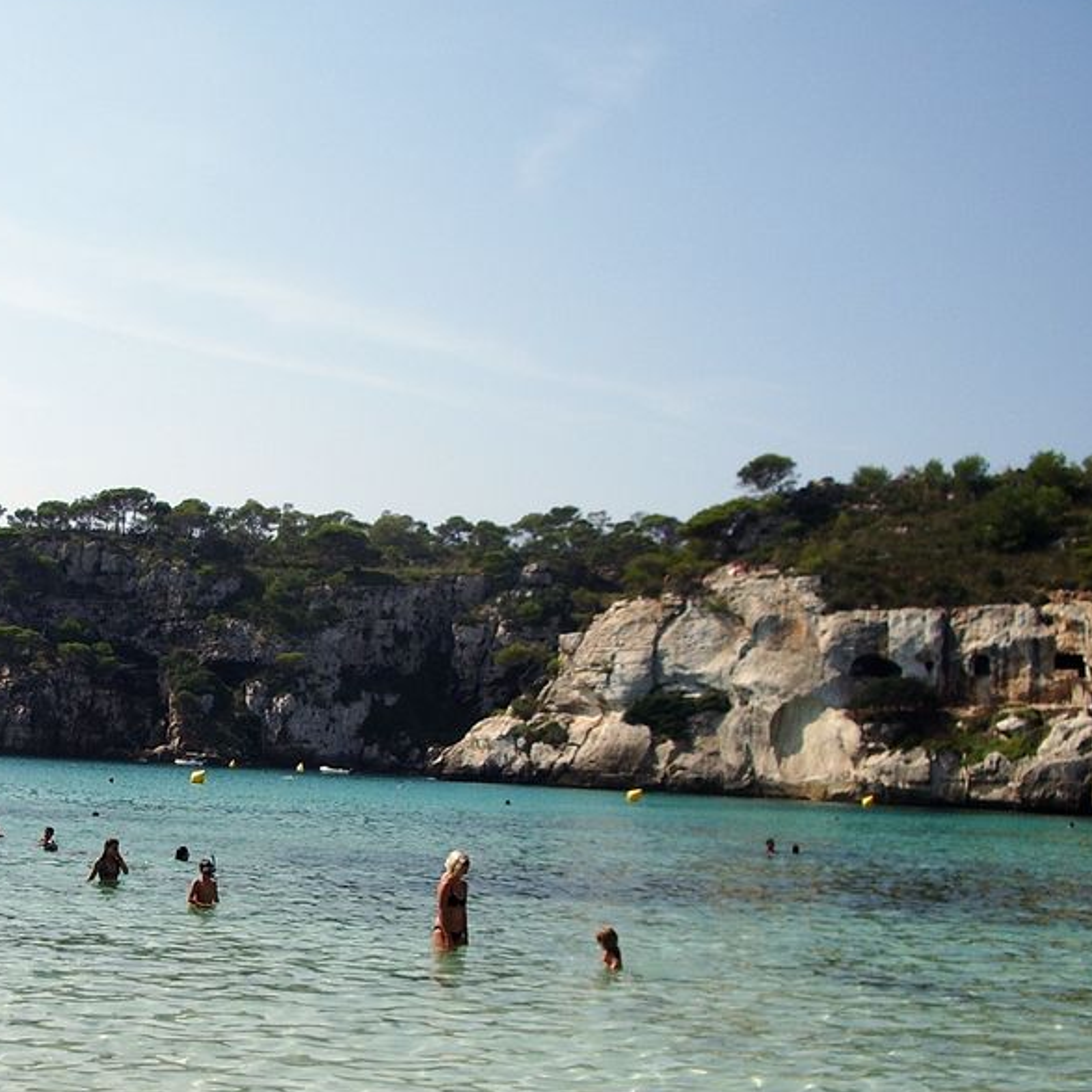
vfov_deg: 31.5
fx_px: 1927
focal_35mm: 54
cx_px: 186
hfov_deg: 30.7
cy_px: 694
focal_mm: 5.8
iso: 50
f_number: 4.3
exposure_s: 1/800
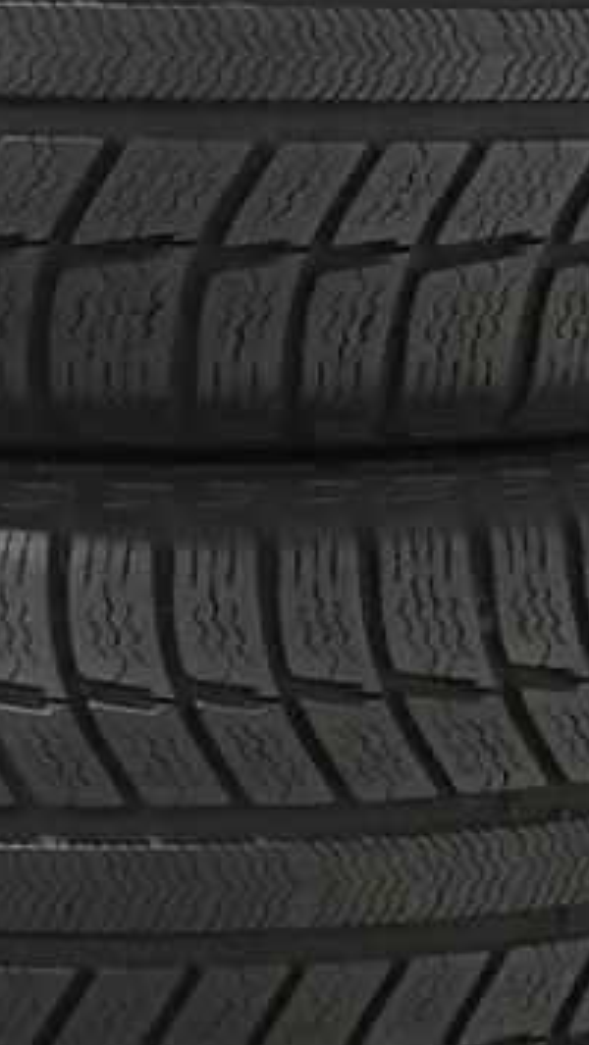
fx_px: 3605
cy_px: 468
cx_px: 127
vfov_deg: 16.5
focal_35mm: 130
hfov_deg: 9.3
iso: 1000
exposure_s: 1/25
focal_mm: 5.4
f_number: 1.8
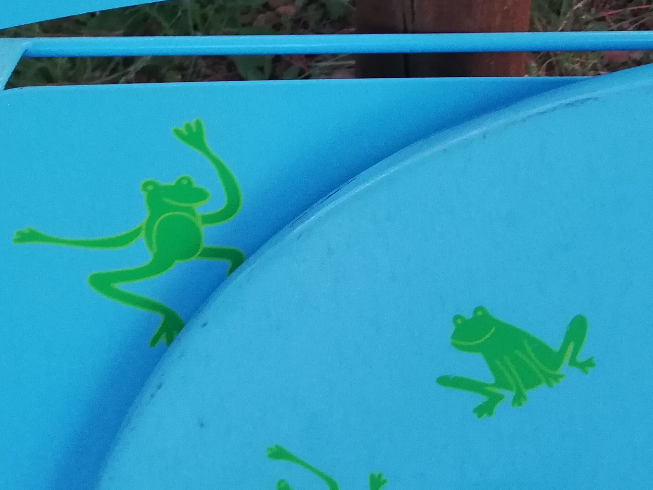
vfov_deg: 20.7
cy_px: 89
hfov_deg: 27.6
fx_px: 1321
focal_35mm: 70
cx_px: 449
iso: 320
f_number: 2.2
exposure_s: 1/33.3
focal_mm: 3.81
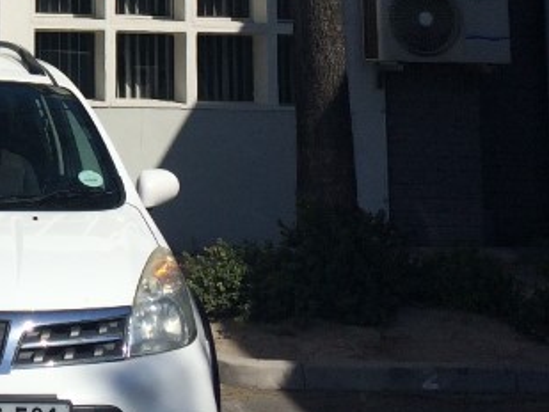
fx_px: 1523
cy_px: -133
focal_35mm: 96
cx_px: -131
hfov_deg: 19.1
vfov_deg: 14.7
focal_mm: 4.15
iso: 32
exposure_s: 1/5128
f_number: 2.2
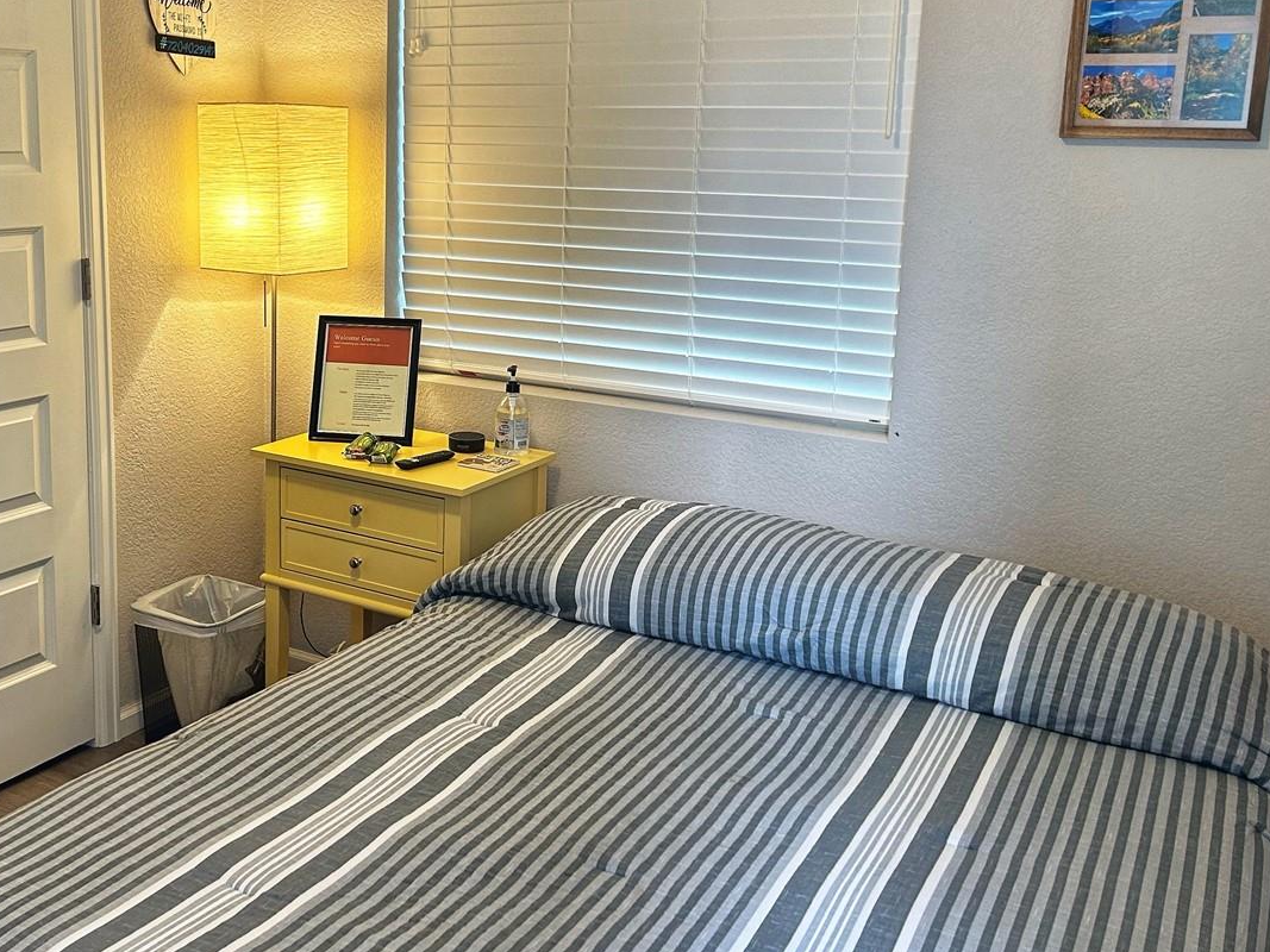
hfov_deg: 47.0
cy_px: 367
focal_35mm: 39
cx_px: 406
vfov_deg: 36.6
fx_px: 1431
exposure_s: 1/120
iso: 125
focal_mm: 5.7
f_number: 1.5
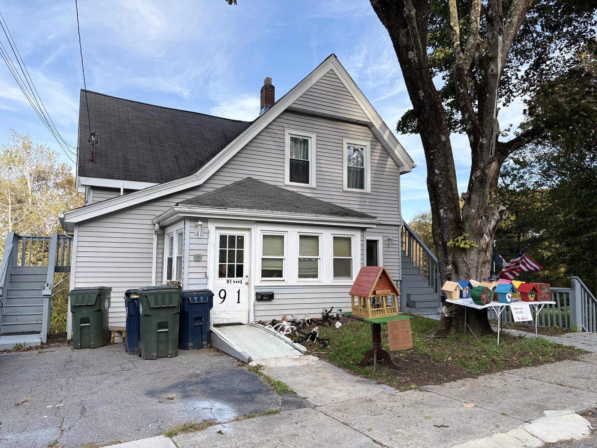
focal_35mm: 26
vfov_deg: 53.1
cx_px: 298
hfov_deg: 67.3
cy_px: 224
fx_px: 448
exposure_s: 1/884
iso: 50
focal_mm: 5.96
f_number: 1.6
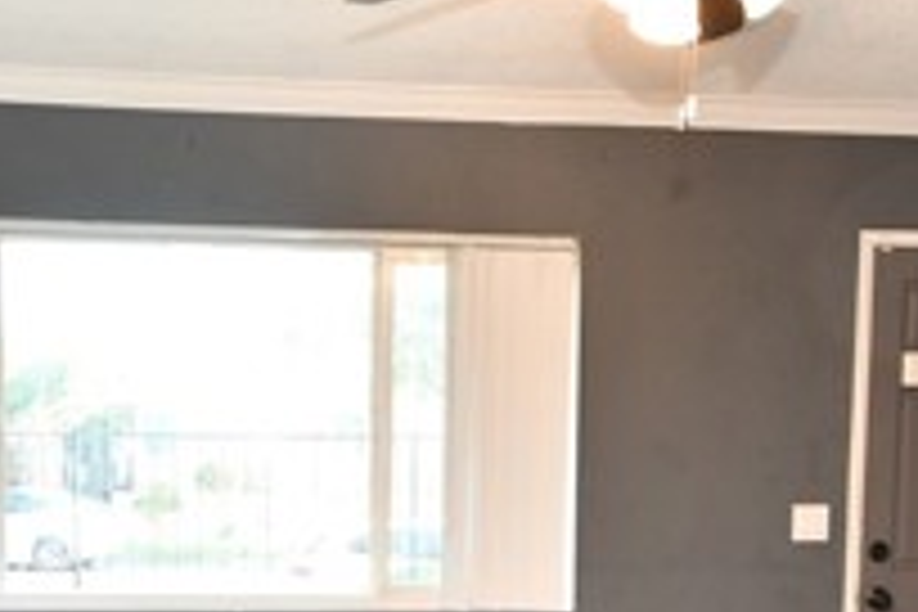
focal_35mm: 47
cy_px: 578
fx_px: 1198
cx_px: 428
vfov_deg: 27.4
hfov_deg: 41.9
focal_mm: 10
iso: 560
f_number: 4
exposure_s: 1/60
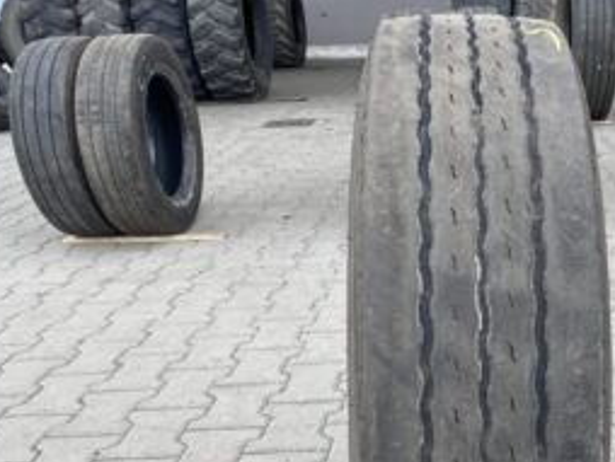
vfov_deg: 32.3
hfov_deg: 41.2
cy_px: 350
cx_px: 487
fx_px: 782
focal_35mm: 44
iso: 32
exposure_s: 1/473
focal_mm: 4.25
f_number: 1.8
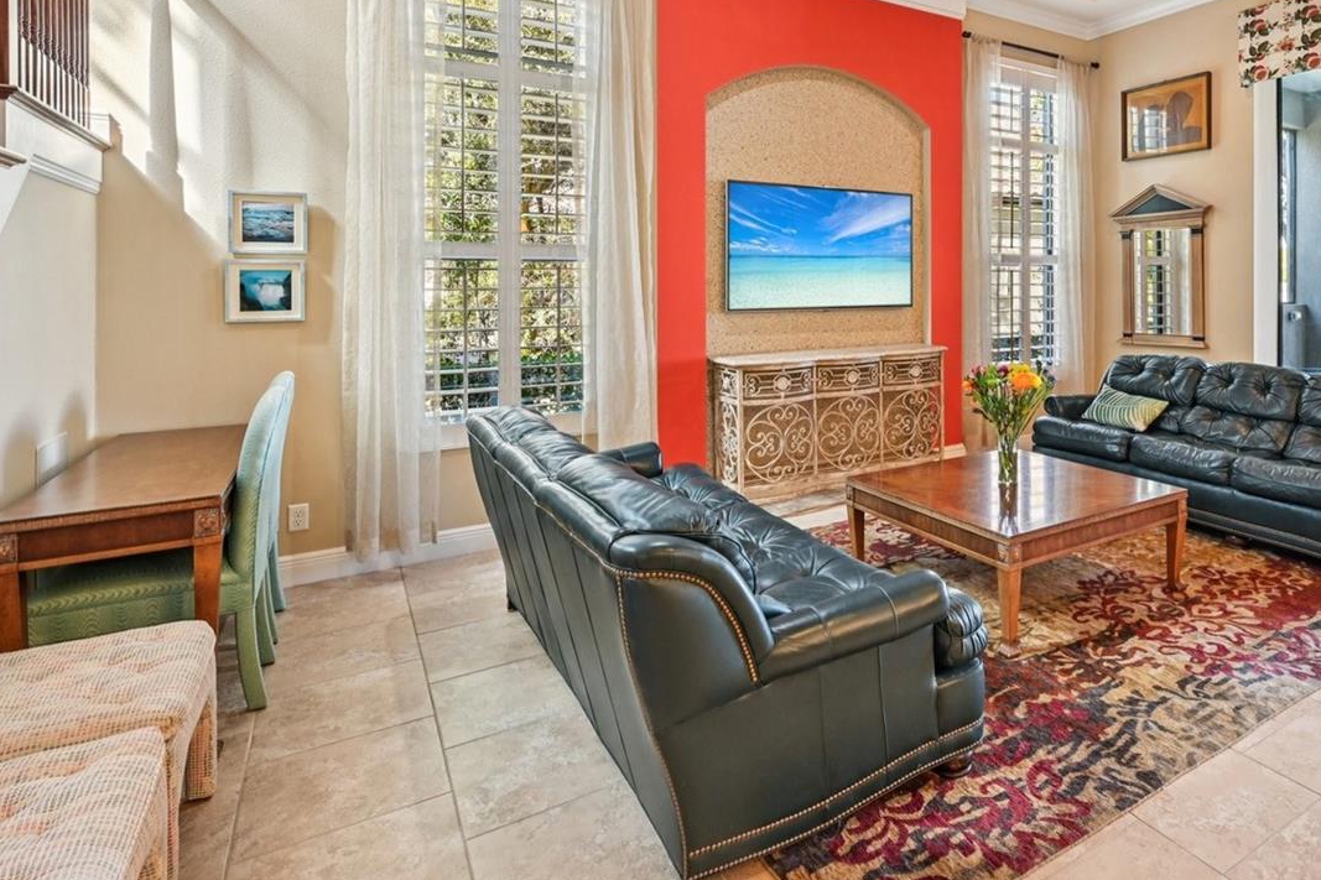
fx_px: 770
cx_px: 899
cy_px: 277
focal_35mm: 21
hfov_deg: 78.1
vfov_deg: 57.8
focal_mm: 14
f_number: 8
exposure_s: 1/10
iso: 400
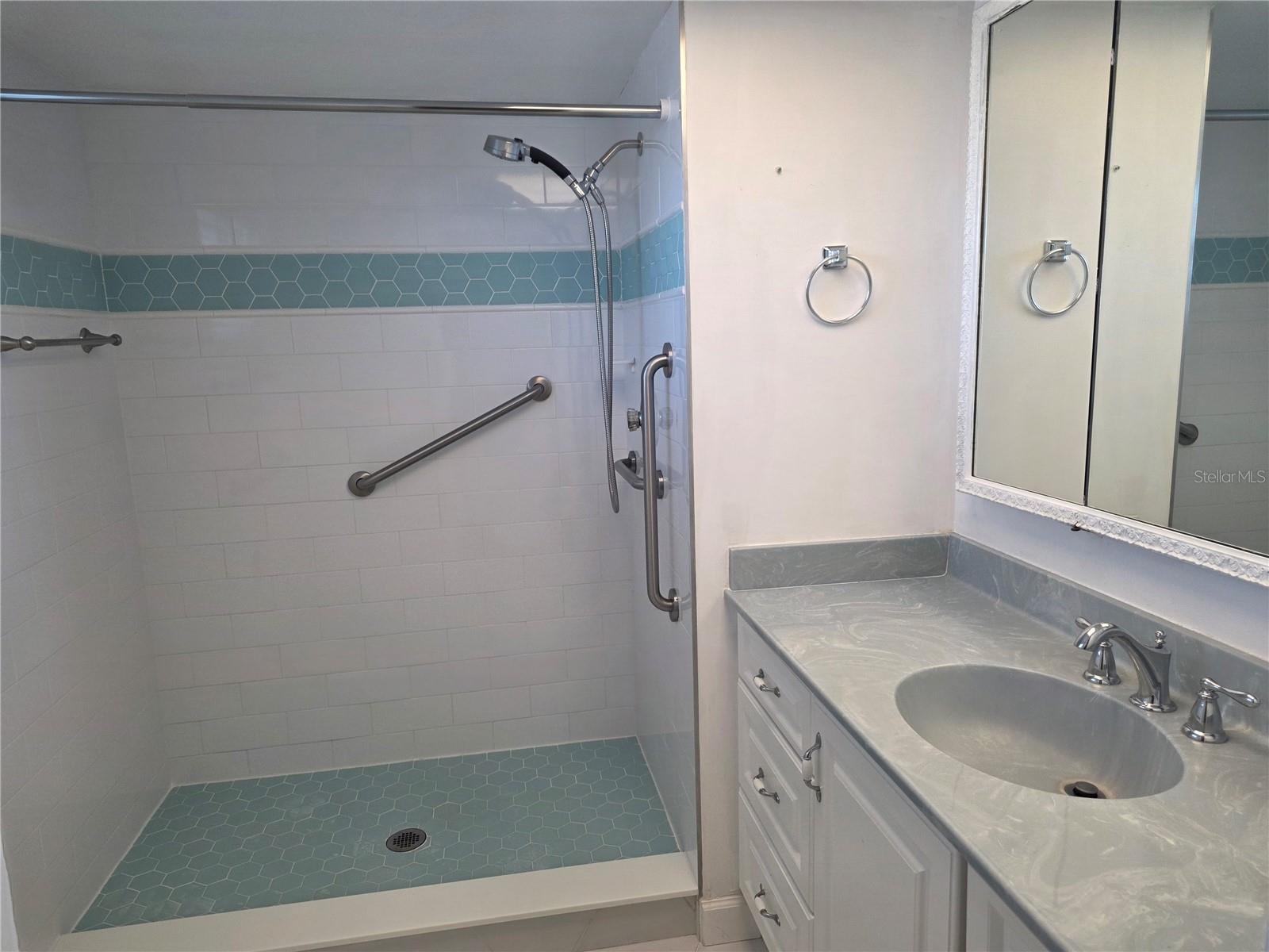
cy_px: 476
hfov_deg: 73.9
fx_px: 843
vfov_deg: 58.9
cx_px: 634
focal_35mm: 23
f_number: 1.7
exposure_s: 1/120
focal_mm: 6.25
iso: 100
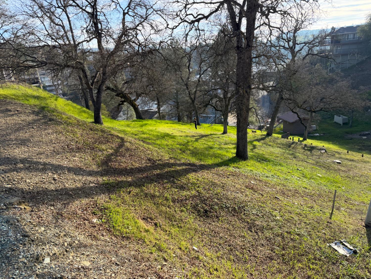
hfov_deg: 71.6
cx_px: 186
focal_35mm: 24
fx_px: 257
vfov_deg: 56.8
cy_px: 140
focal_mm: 6.76
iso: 100
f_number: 1.78
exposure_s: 1/1812
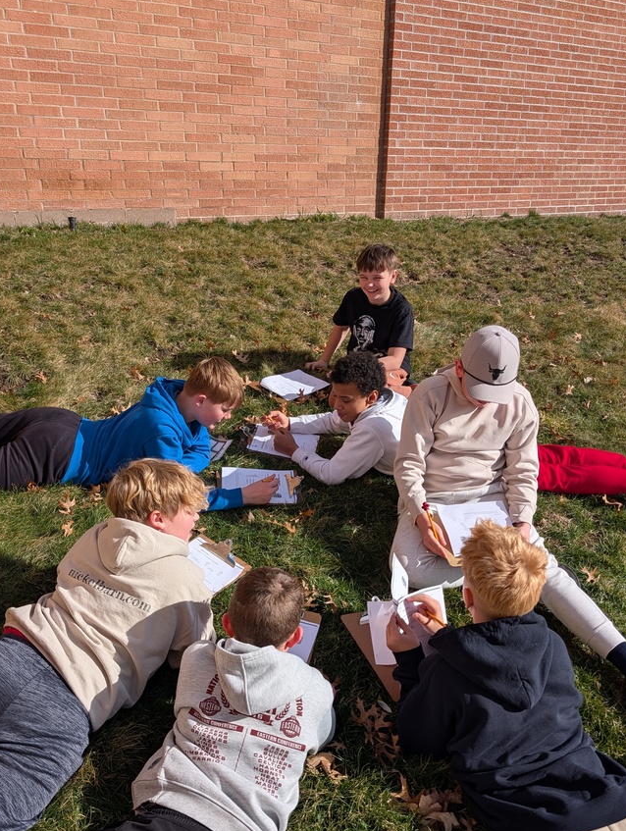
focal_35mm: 29
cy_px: 474
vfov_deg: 61.3
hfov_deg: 48.3
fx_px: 697
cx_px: 279
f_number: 1.68
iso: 20
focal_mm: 6.9
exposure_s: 1/1462
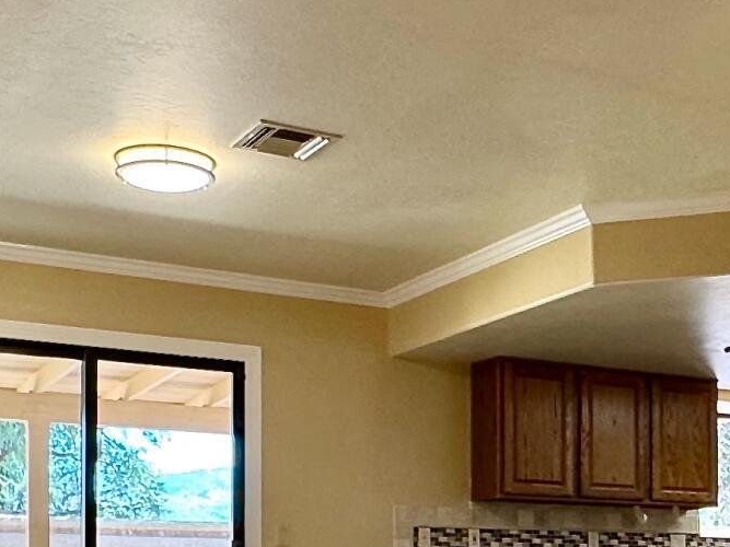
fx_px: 1328
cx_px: 536
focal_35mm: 63
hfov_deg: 30.3
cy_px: 579
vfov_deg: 22.2
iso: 160
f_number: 2.2
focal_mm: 2.22
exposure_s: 1/120
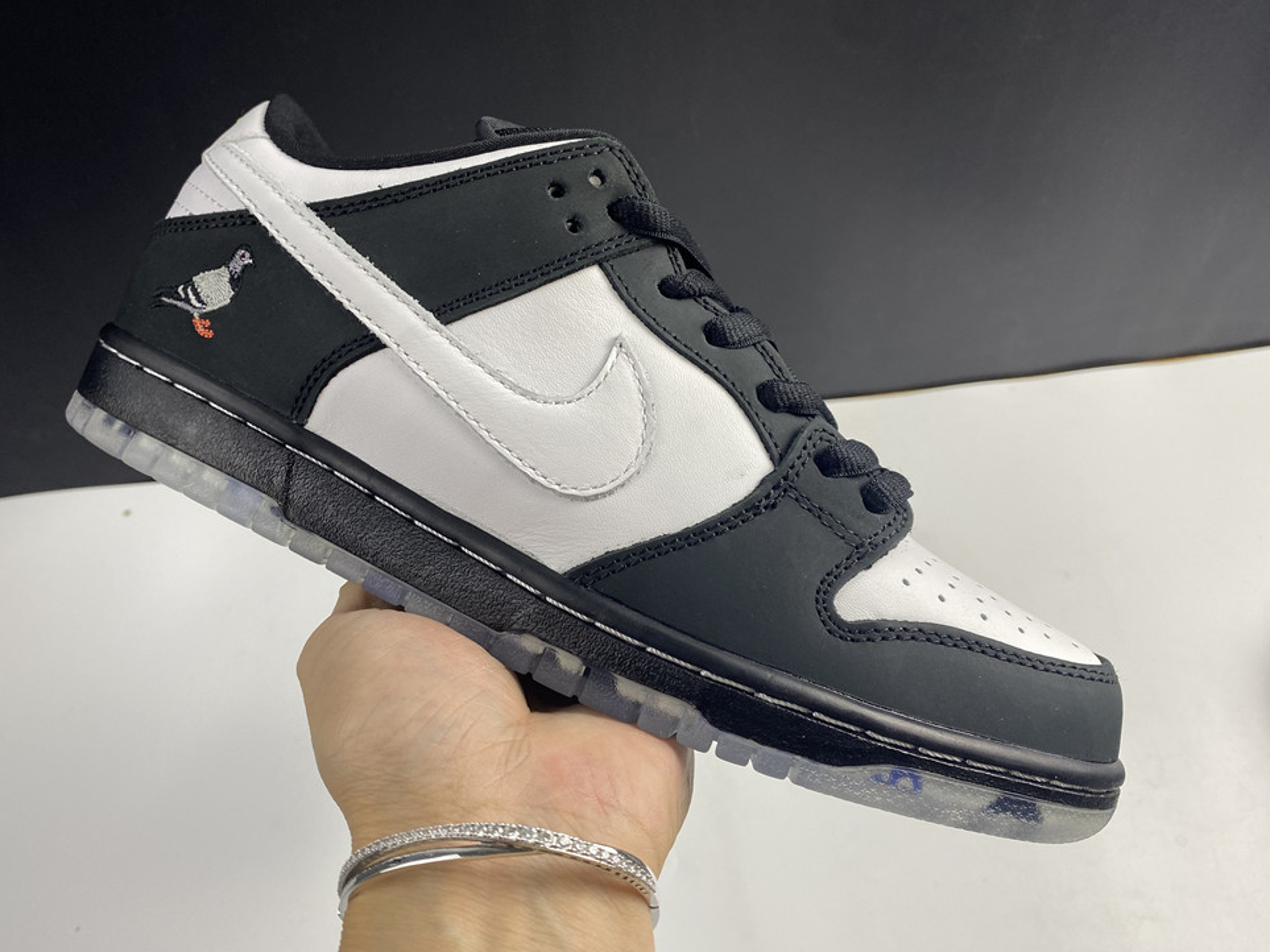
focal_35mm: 27
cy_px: 472
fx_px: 990
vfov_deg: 51.3
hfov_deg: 65.3
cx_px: 613
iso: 50
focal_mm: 4.25
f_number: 1.8
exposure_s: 1/100
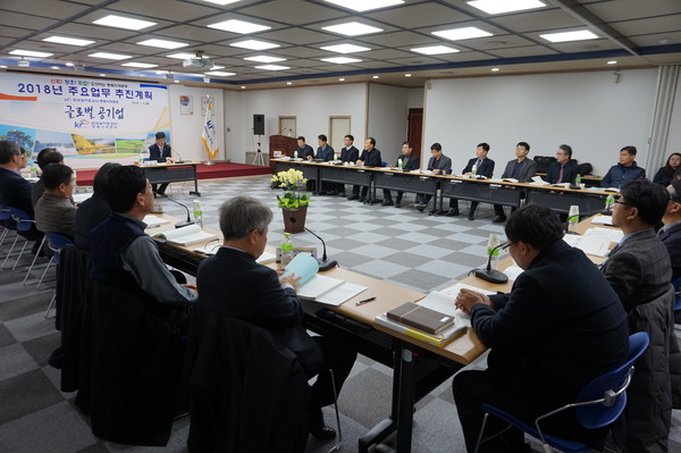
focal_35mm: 24
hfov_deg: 73.8
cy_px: 226
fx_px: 454
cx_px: 340
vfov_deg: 53.1
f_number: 4
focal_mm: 16
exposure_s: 1/60
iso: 320
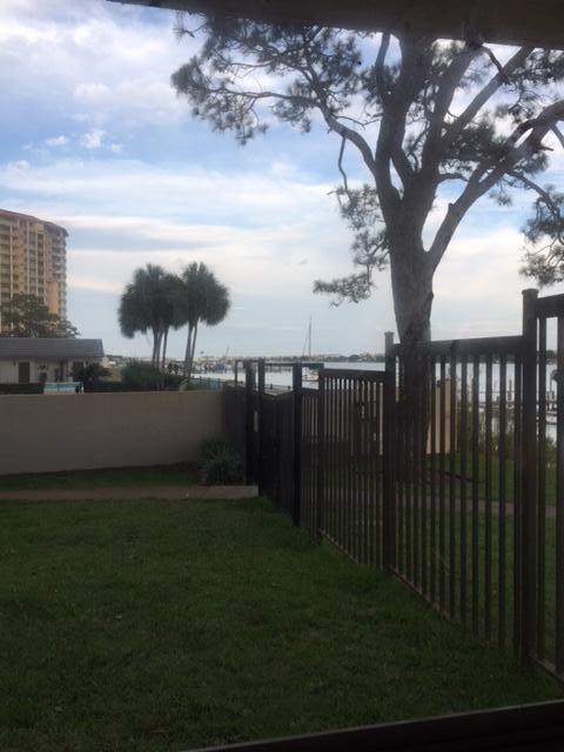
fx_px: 630
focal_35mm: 29
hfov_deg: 48.2
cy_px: 376
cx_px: 282
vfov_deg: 61.7
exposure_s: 1/416
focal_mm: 4.15
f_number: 2.2
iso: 32
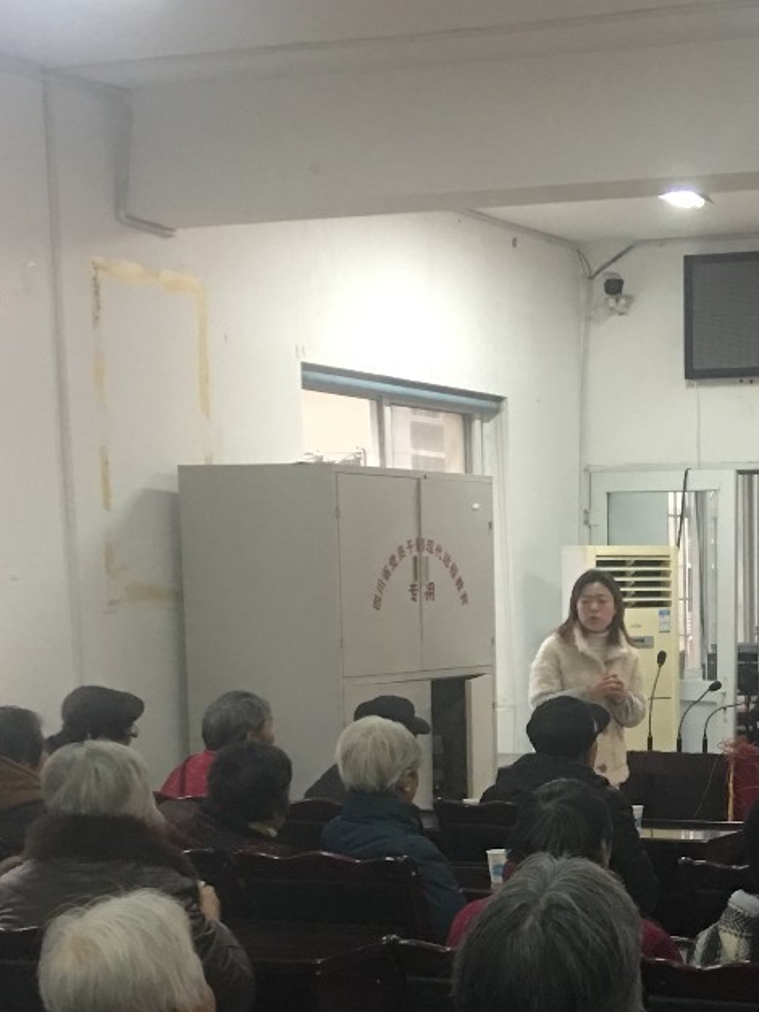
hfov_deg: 19.4
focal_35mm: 74
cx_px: 746
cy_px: 881
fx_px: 2164
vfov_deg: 25.6
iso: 80
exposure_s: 1/10
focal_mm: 4.15
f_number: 2.2
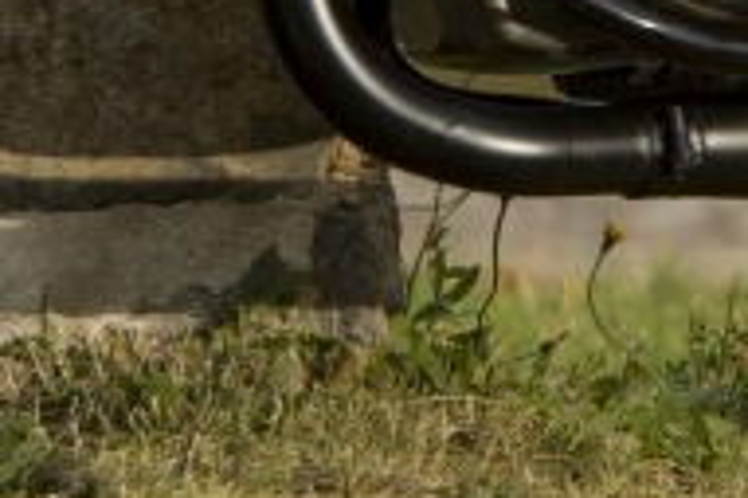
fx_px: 24475
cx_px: 752
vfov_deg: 1.2
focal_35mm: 1179
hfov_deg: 1.8
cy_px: -598
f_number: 5.3
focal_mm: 220
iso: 500
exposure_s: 1/640
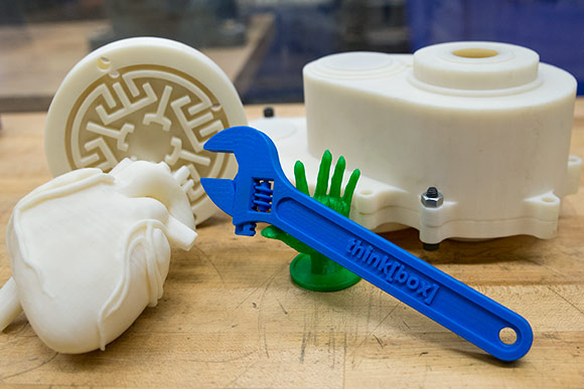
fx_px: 552
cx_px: 292
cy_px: 194
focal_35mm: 34
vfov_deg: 38.9
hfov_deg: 55.8
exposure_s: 1/180
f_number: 4.8
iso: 1600
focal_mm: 34
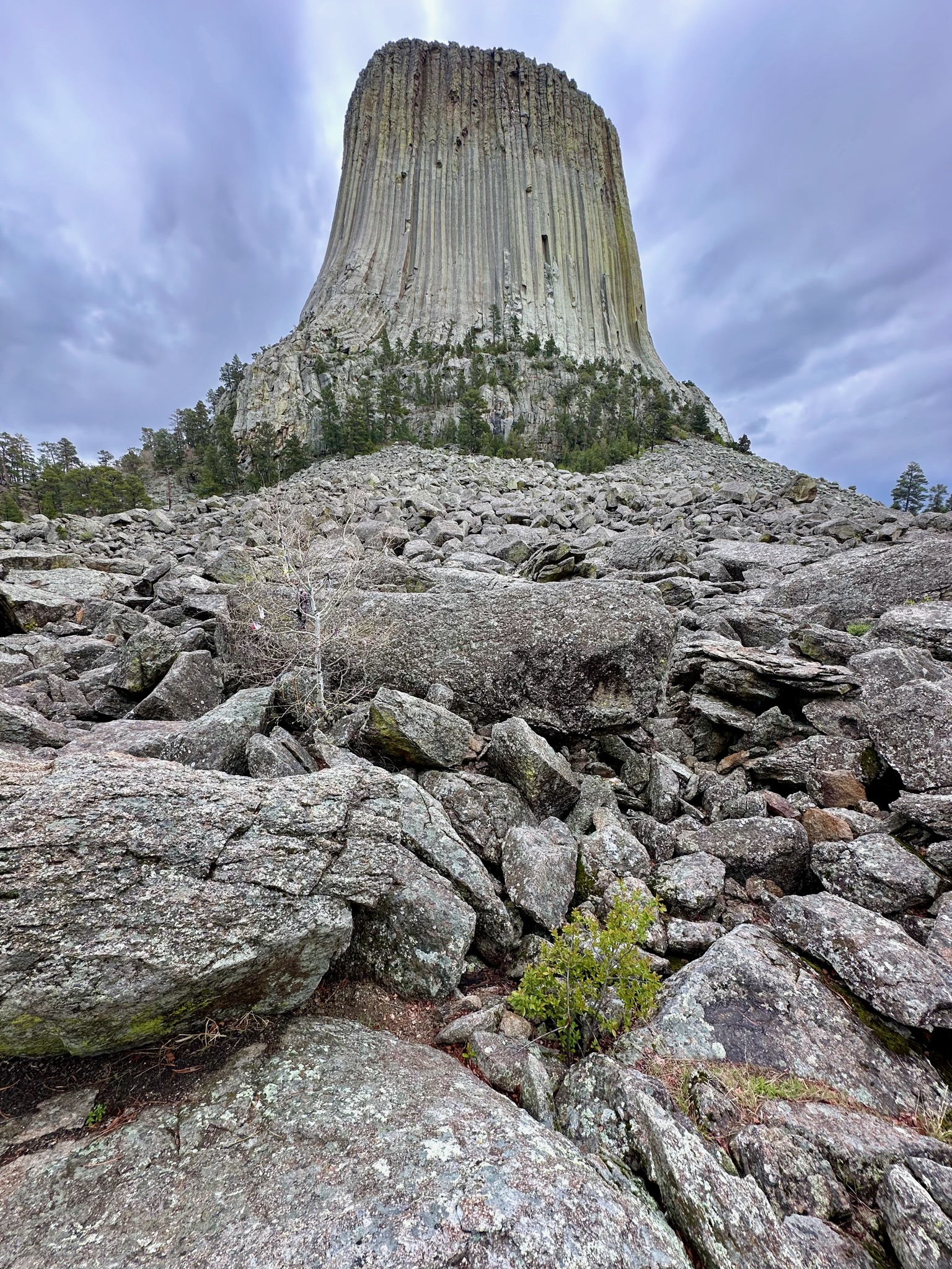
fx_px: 513
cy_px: 634
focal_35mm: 14
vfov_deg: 102.1
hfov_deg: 85.7
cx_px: 476
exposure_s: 1/327
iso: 40
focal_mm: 2.22
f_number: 2.2
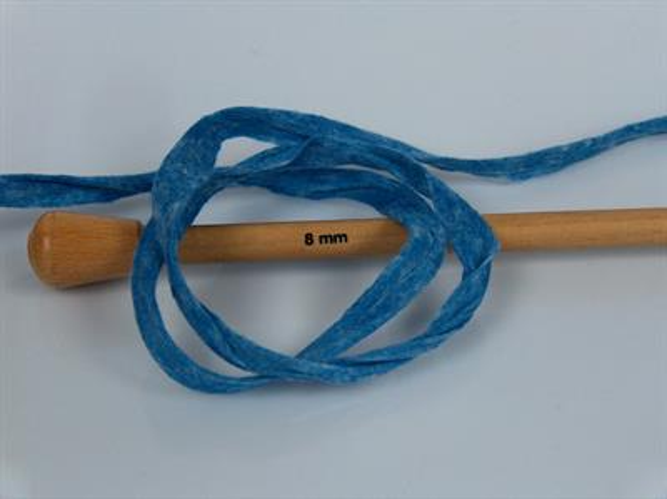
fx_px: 1174
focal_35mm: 61
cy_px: 250
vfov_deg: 24.0
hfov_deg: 31.7
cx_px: 334
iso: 126
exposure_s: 1/118
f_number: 2.9
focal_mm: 12.53
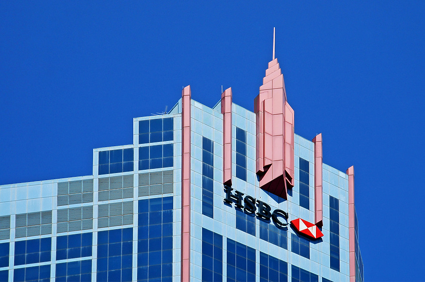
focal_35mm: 153
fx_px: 1804
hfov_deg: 13.4
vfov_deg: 8.9
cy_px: 141
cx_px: 212
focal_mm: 102
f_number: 7.1
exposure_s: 1/800
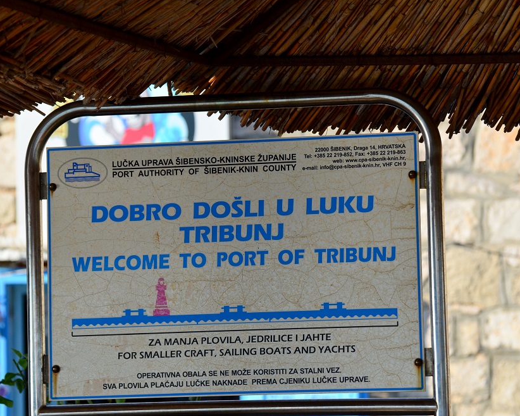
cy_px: 207
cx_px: 241
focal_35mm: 231
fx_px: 3547
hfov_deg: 8.4
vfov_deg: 6.7
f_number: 5.6
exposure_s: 1/2000
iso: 400
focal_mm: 135
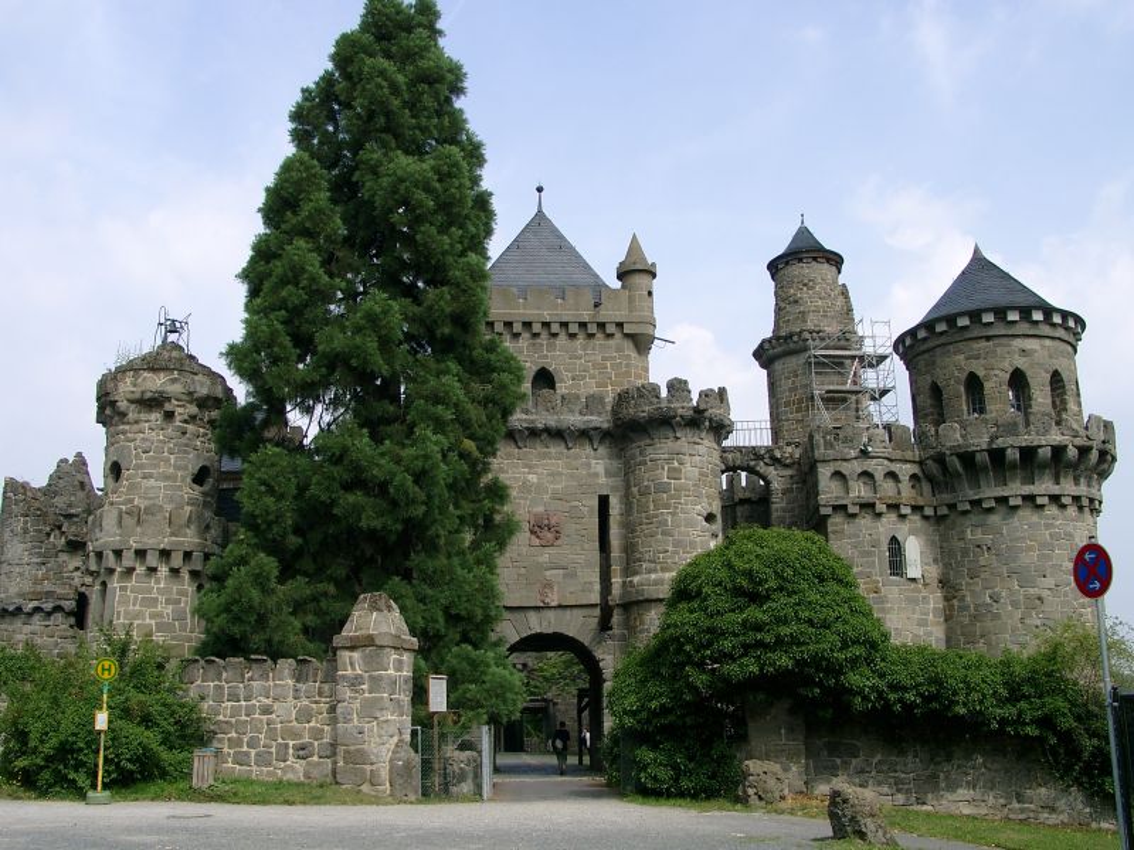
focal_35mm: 34
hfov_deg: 54.0
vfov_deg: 41.8
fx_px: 1114
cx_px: 567
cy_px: 425
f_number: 4
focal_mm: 7.13
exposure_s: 1/624
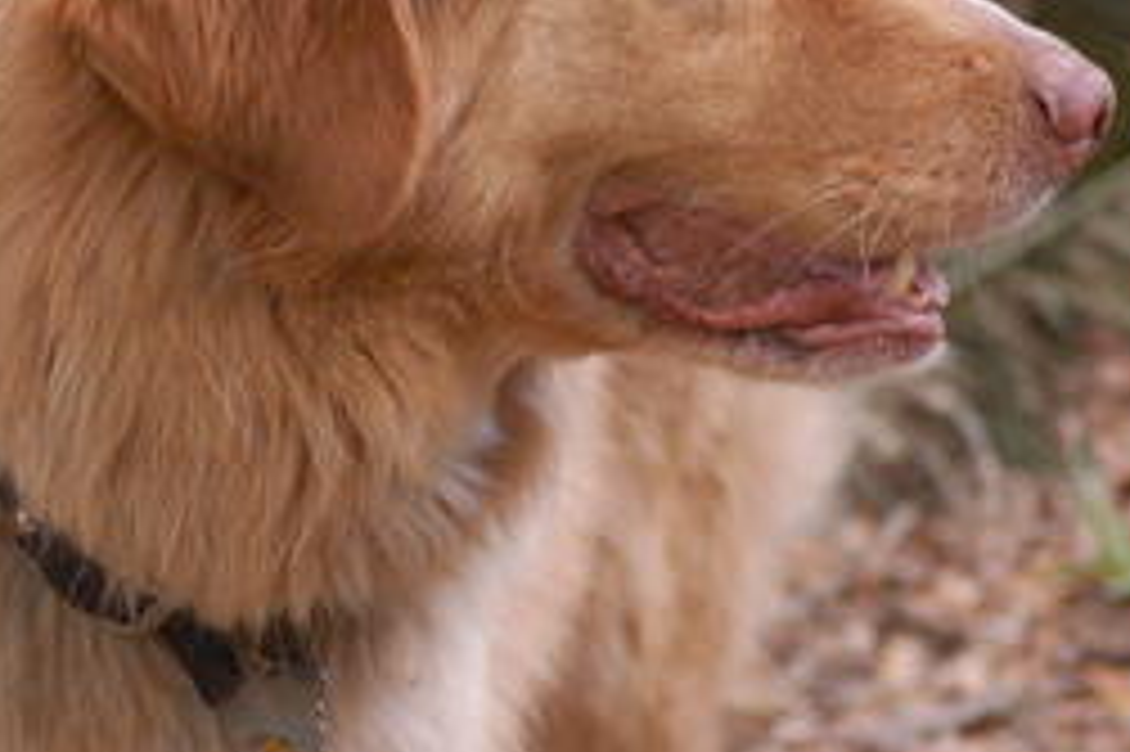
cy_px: 162
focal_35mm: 268
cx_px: 338
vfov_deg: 5.1
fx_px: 8406
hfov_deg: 7.7
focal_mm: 70
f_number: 4.5
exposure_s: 1/320
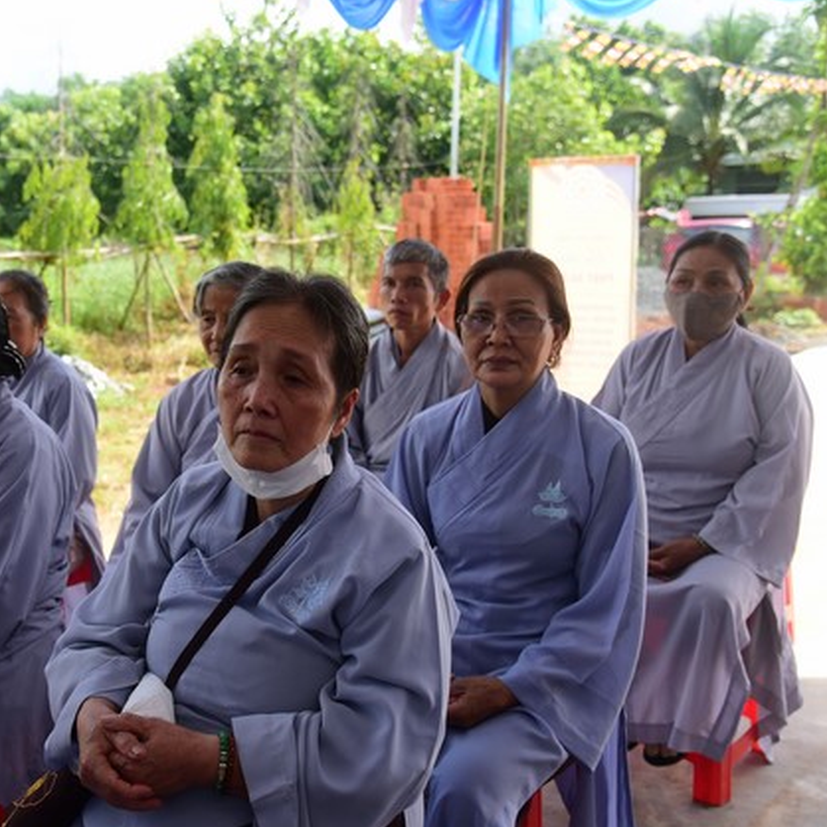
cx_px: 243
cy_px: 406
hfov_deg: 40.2
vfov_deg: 40.9
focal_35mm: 41
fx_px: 1108
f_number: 4
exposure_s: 1/1000
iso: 500
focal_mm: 31
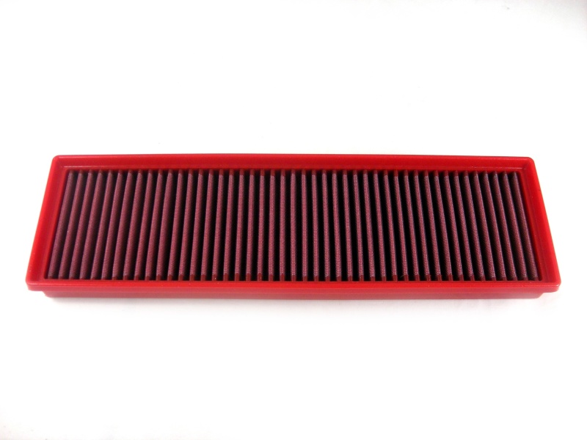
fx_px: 594
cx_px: 294
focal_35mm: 35
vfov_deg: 40.7
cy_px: 220
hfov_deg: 52.6
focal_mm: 5.7
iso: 132
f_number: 2.8
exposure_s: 1/50.4
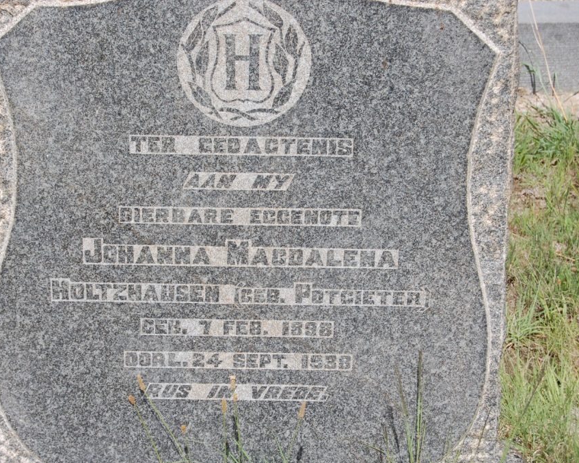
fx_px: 1603
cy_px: 232
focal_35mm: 94
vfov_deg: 16.4
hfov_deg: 20.5
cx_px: 249
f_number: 9
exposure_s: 1/320
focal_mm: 55
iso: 200
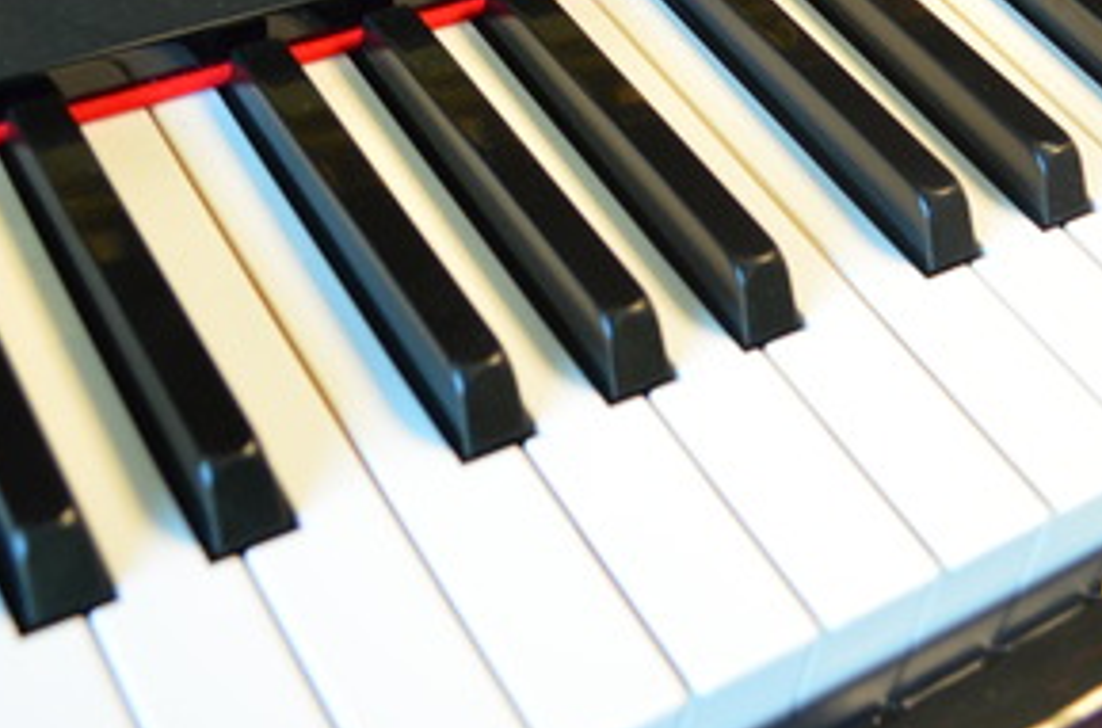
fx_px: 1893
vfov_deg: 20.7
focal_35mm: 62
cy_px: -74
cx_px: 629
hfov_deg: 32.4
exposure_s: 1/60
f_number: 4
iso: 800
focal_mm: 18
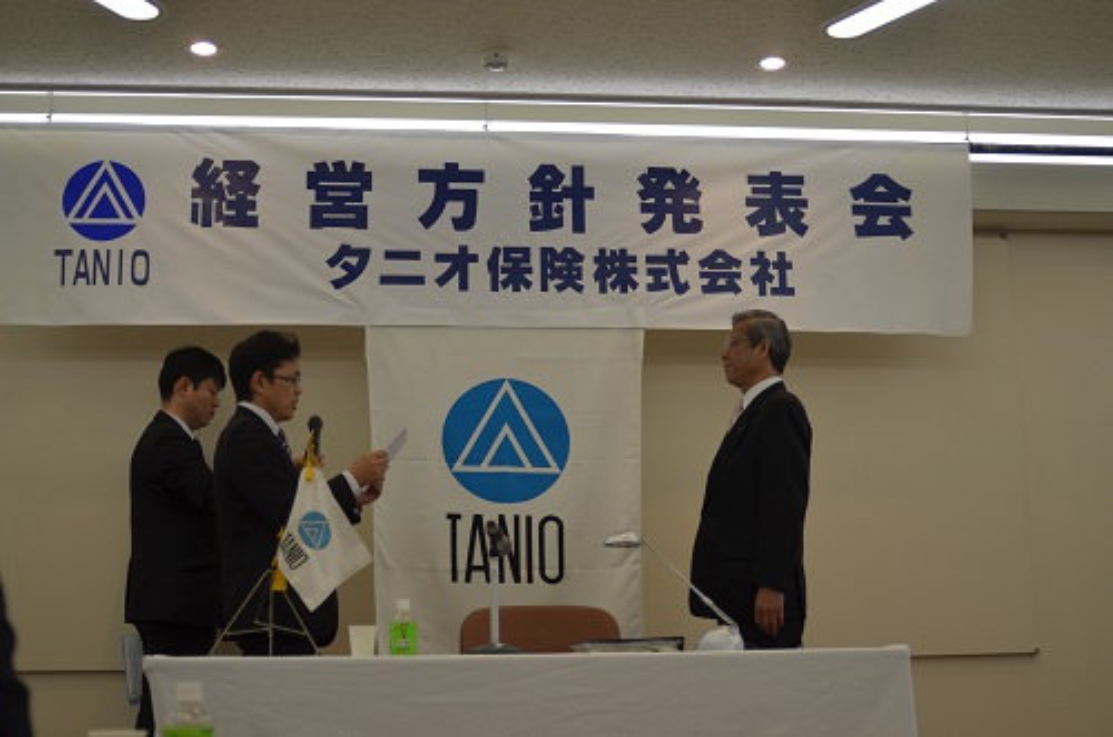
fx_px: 1573
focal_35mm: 51
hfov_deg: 39.0
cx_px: 556
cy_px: 368
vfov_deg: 26.4
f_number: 3.5
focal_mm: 34
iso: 400
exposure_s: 1/125
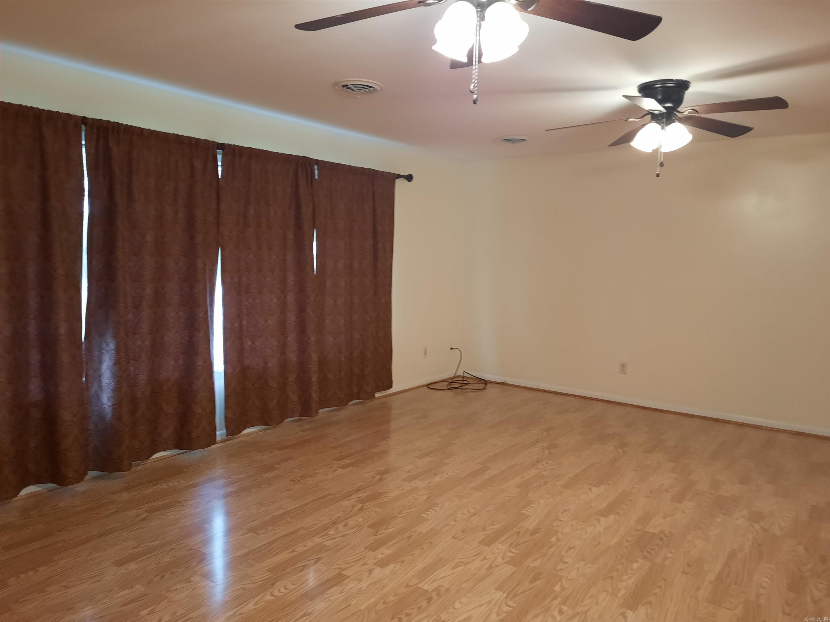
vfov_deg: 54.9
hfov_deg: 69.4
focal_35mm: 25
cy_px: 311
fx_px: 599
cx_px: 415
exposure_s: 1/30
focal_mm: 4.6
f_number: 2
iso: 320
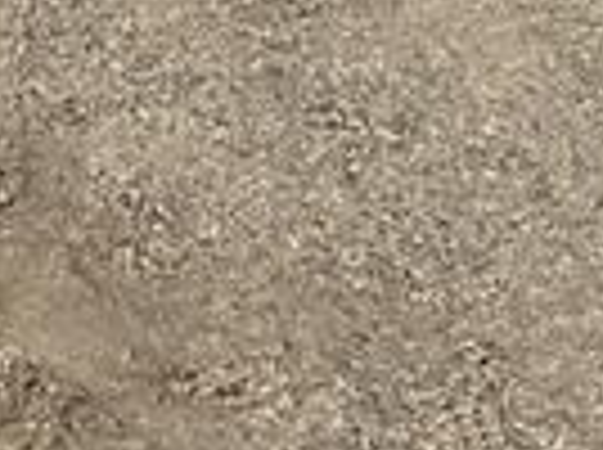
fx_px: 3860
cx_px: 50
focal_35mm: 222
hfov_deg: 8.9
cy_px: -729
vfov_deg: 6.3
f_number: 2.2
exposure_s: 1/3205
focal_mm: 4.15
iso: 25
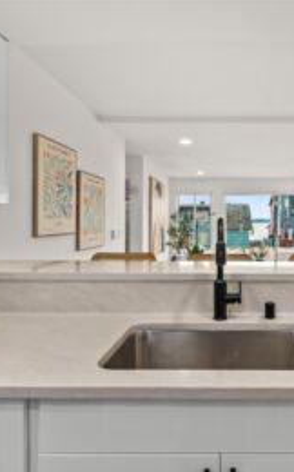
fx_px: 283
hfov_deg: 52.1
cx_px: 227
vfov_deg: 79.7
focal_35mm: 22
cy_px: 241
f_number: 7.1
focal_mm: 14
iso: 1000
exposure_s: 1/13
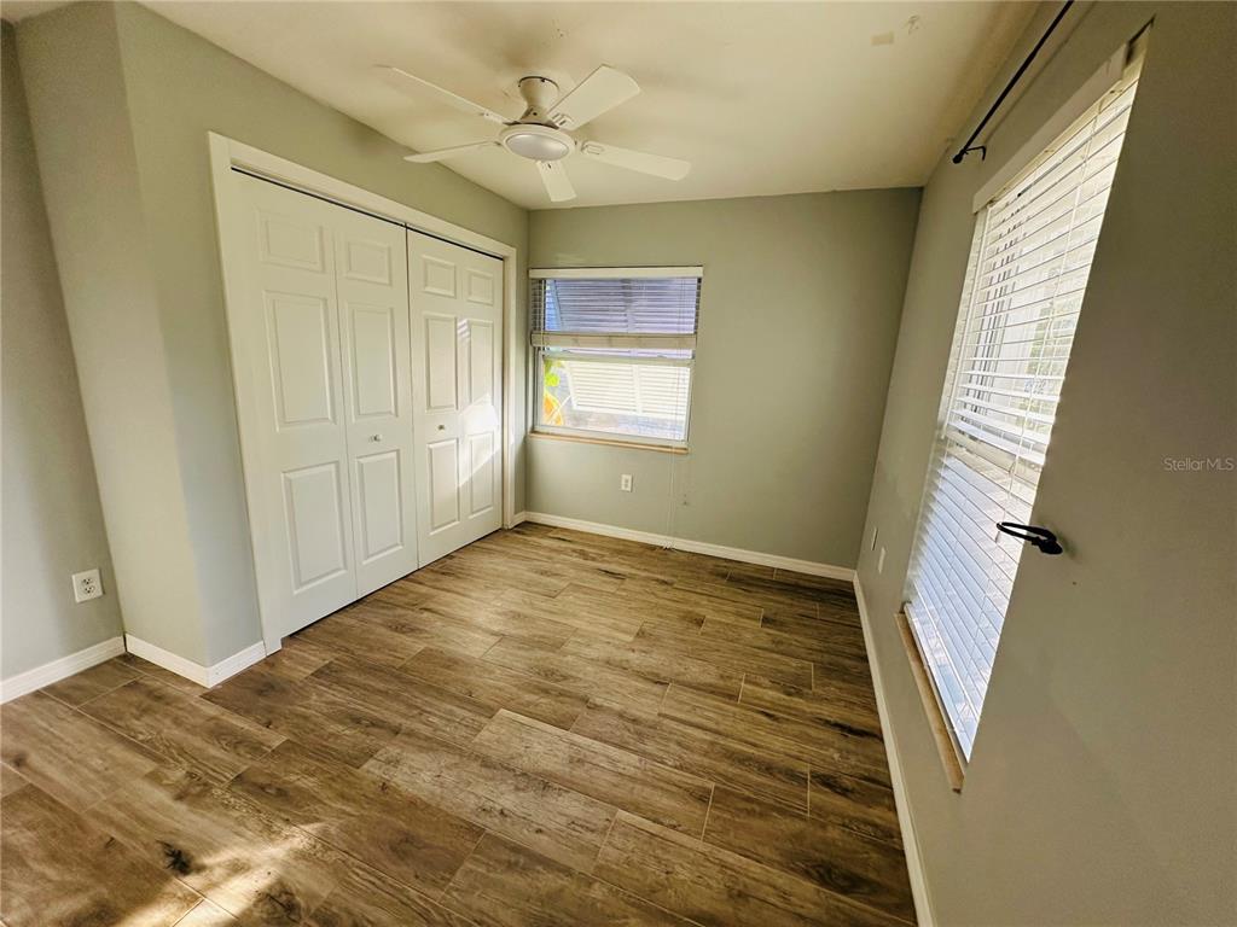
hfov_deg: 102.1
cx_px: 618
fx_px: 500
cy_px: 464
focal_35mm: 14
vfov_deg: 85.7
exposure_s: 1/99
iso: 80
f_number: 2.2
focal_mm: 2.22
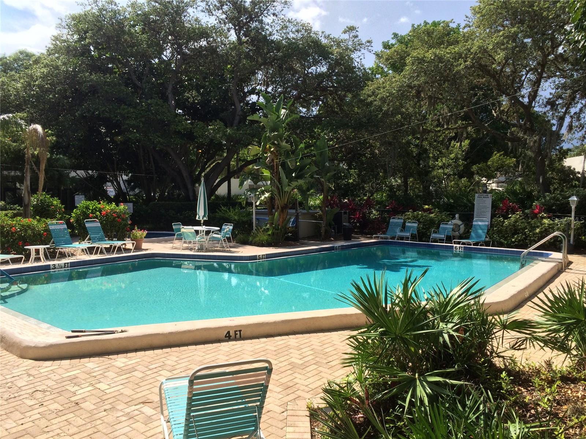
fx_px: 491
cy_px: 220
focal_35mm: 29
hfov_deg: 61.7
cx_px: 293
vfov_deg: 48.2
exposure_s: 1/1709
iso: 32
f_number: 2.2
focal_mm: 4.15
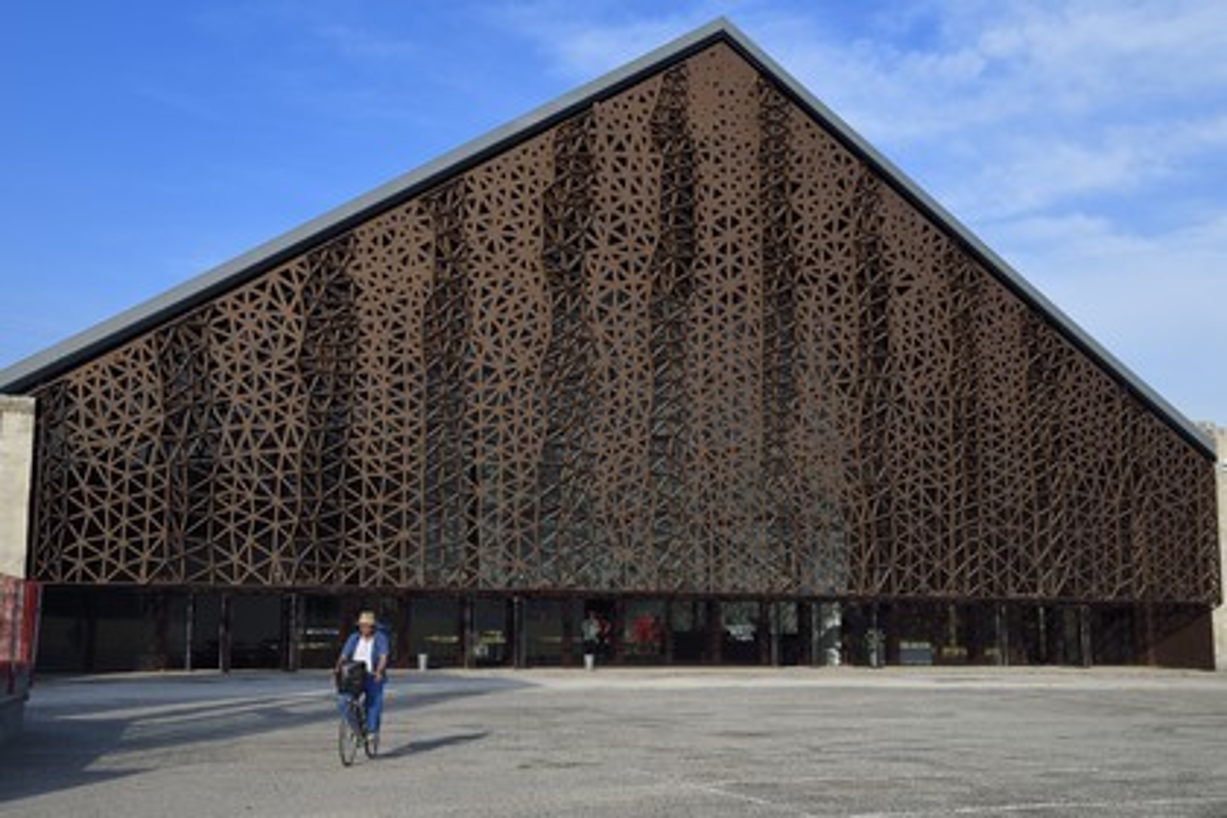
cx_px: 614
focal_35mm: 38
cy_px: 409
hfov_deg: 50.7
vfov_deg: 35.1
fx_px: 1295
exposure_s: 1/250
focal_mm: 38
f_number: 11
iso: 200
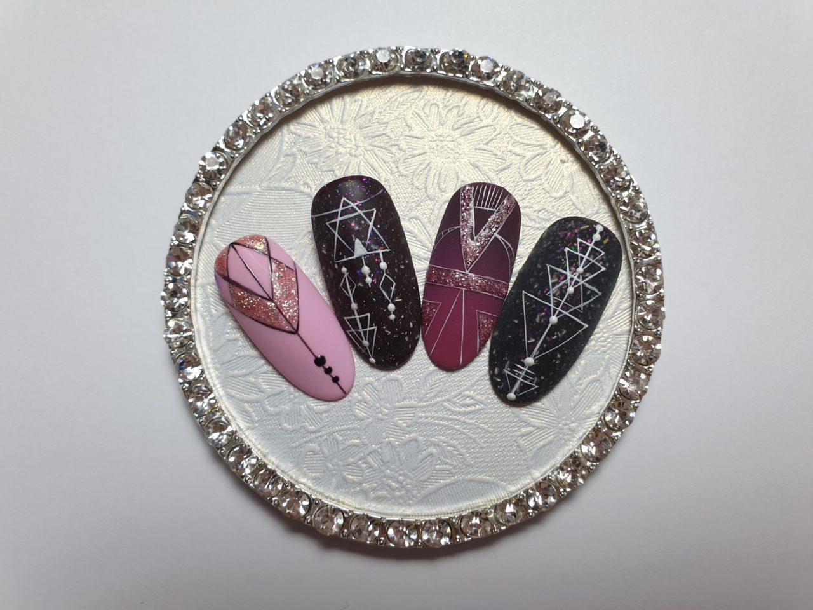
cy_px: 305
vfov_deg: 53.1
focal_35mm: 26
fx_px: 611
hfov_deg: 67.3
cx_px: 406
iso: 50
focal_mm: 4.3
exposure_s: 1/50
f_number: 2.4
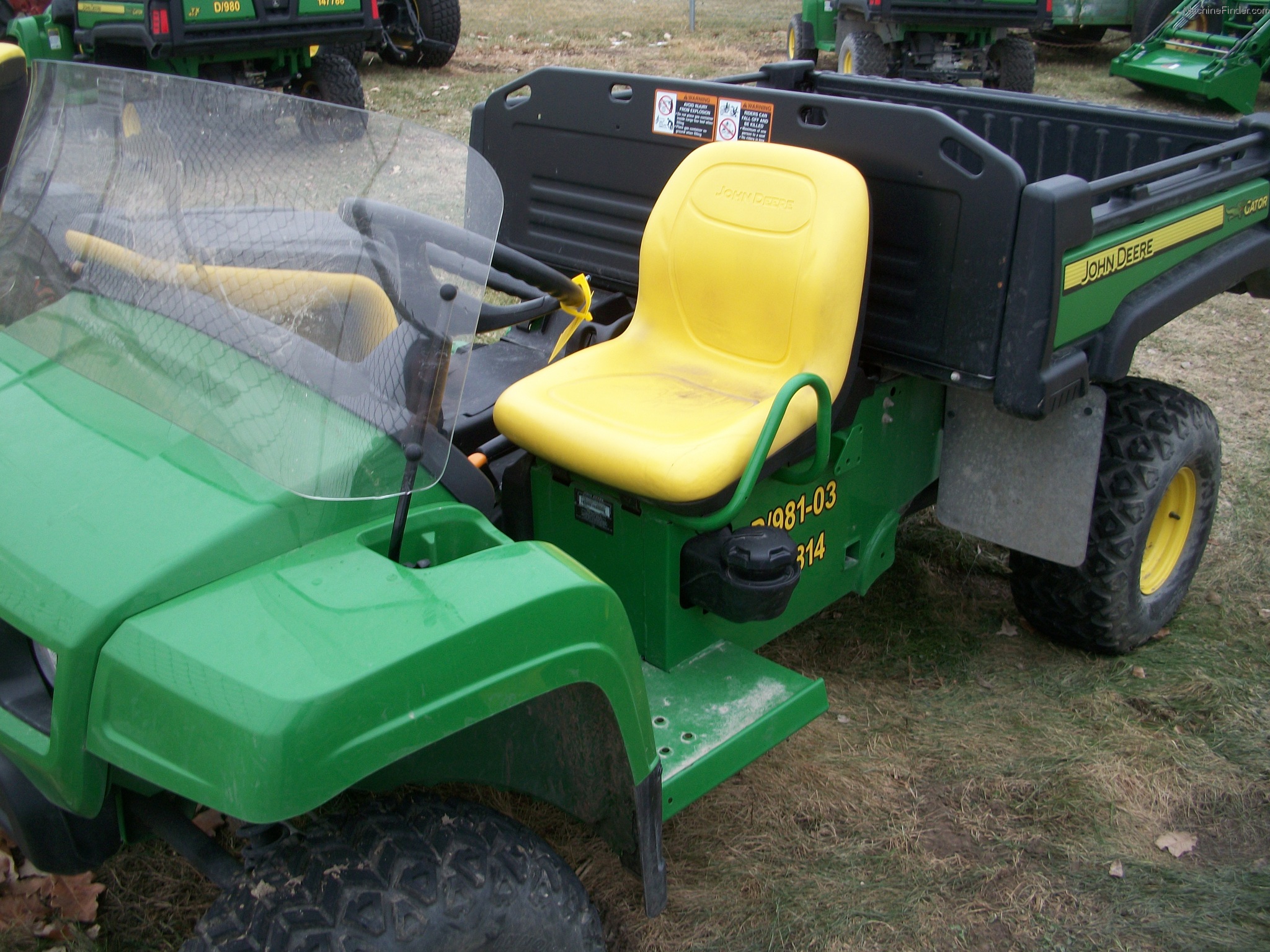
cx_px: 635
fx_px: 1284
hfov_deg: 52.6
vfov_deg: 40.7
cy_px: 476
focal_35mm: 35
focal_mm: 6.3
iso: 80
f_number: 3.1
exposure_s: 1/40
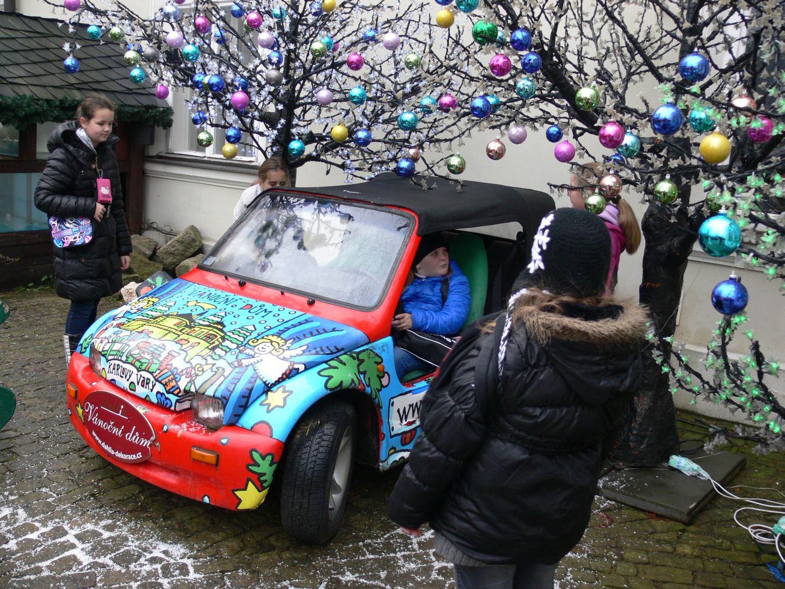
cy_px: 294
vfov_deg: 40.7
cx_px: 392
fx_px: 794
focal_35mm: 35
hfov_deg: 52.6
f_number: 2.8
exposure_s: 1/50
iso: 100
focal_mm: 7.4
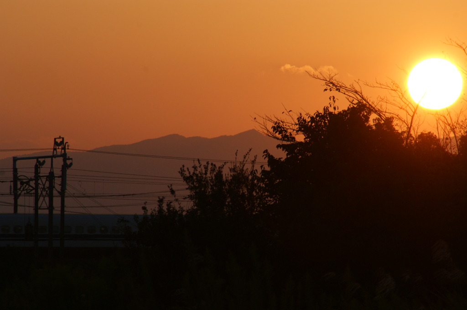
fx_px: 5833
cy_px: 155
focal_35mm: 450
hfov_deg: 4.6
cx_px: 234
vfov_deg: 3.1
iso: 250
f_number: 11
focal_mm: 300
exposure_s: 1/500
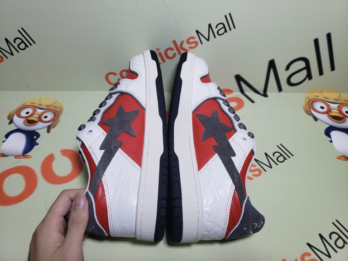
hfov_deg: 67.3
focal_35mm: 26
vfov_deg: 53.1
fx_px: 261
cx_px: 174
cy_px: 130
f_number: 1.5
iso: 50
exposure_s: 1/670
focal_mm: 4.3
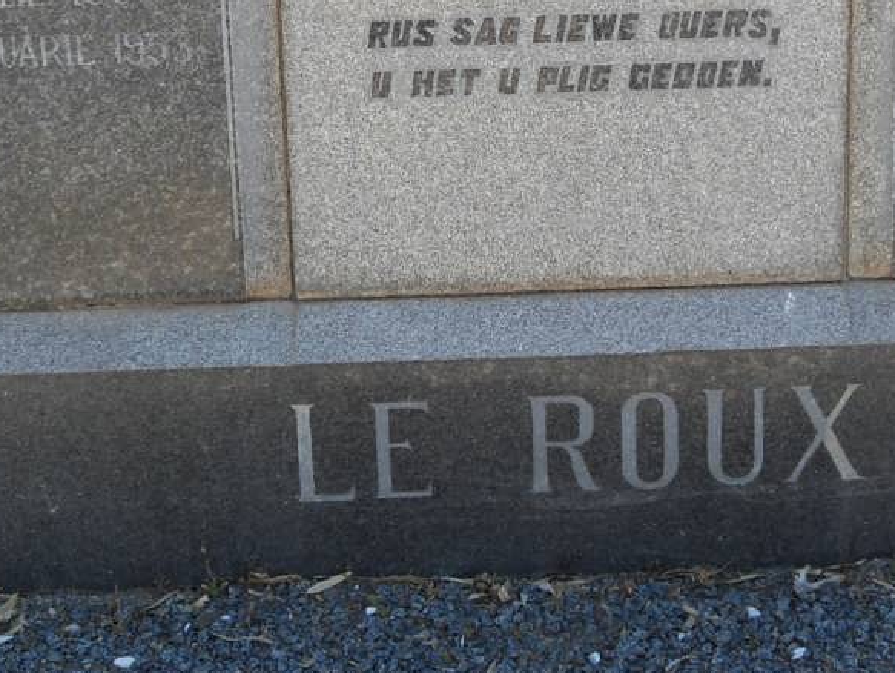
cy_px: 121
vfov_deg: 20.2
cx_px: 533
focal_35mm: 72
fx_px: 1863
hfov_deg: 27.0
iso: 80
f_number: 3.5
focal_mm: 6.3
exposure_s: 1/180
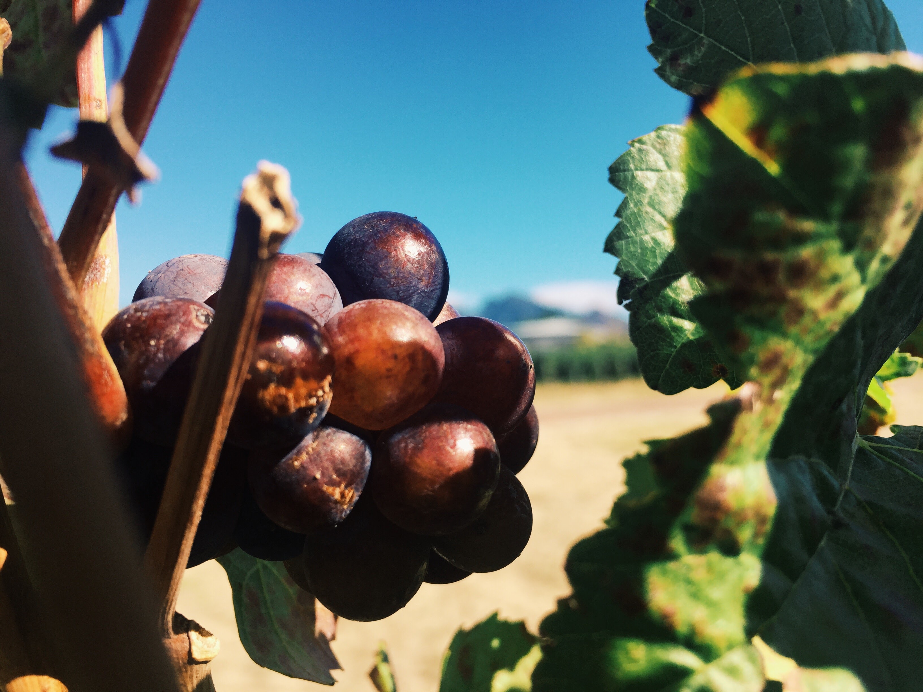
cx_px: 462
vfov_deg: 48.2
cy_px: 346
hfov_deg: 61.7
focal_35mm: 29
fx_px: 773
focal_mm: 4.15
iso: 32
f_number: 2.2
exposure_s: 1/860
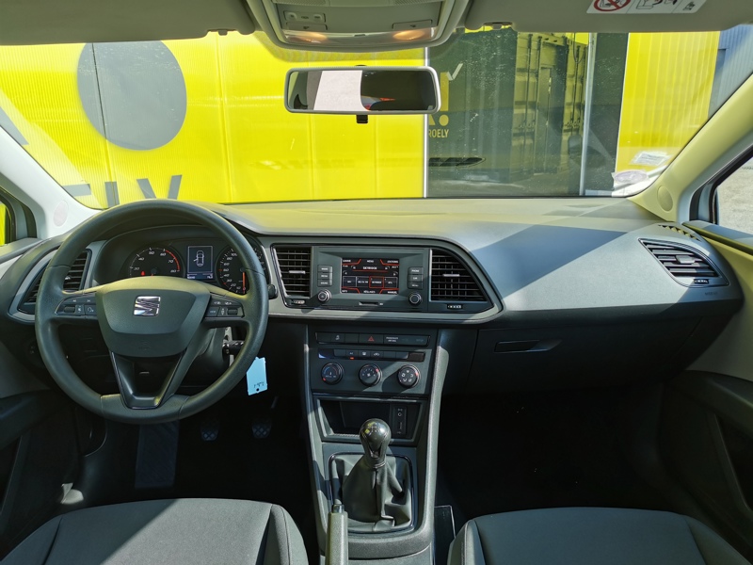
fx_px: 587
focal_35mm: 27
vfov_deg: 51.4
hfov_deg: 65.3
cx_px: 376
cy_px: 282
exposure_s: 1/509
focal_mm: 5.58
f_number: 1.8
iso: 50
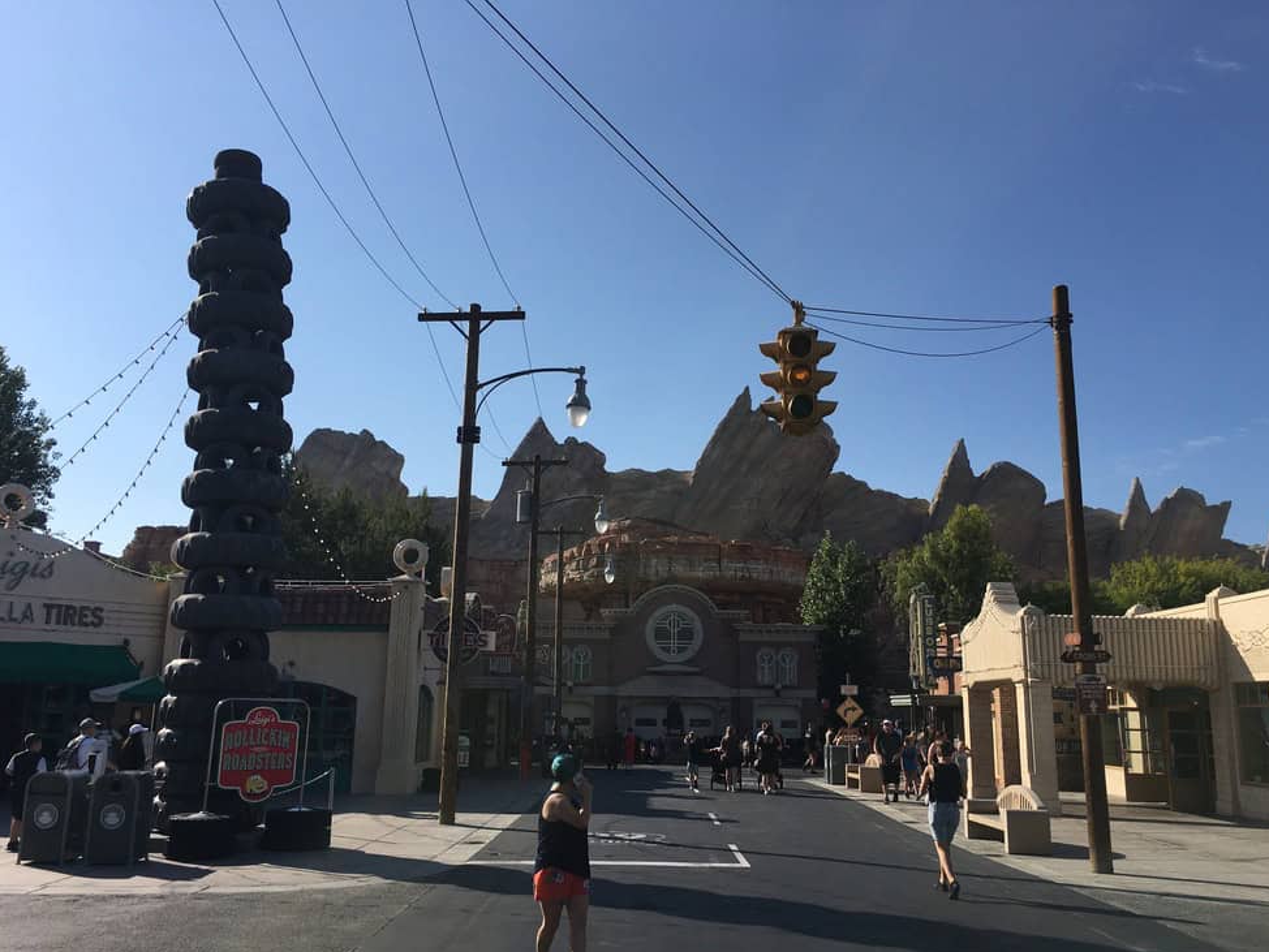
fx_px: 1100
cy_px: 491
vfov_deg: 46.8
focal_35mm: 30
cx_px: 646
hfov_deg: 59.9
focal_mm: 4.2
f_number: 2.2
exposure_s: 1/2404
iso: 25
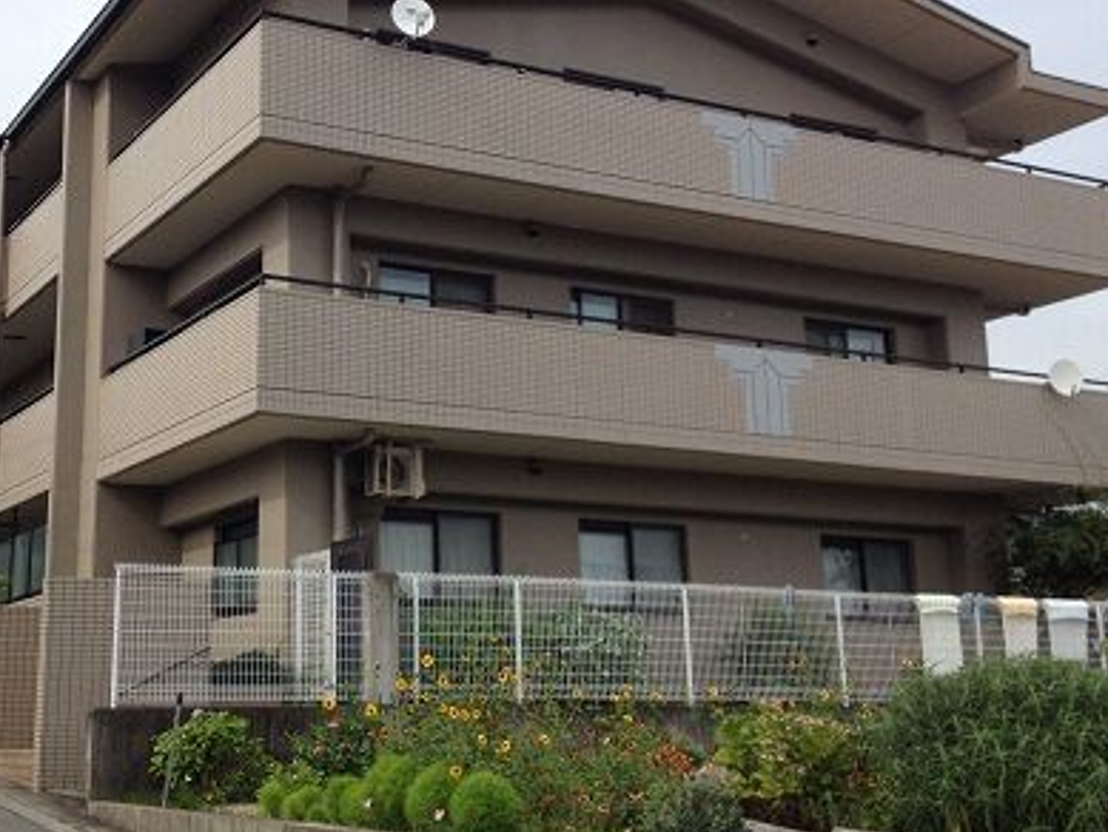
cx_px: 385
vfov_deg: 27.0
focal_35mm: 54
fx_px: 1729
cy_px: 319
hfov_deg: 35.2
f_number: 2.4
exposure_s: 1/1175
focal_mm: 4.28
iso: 50
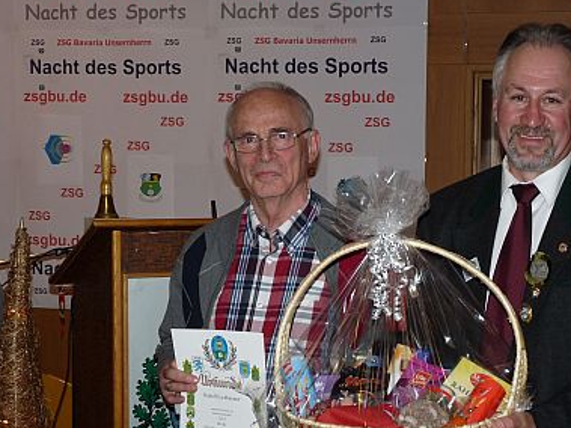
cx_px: 389
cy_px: 273
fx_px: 1253
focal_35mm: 76
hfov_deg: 25.5
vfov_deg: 19.3
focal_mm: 8.5
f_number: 3.2
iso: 125
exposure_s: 1/30
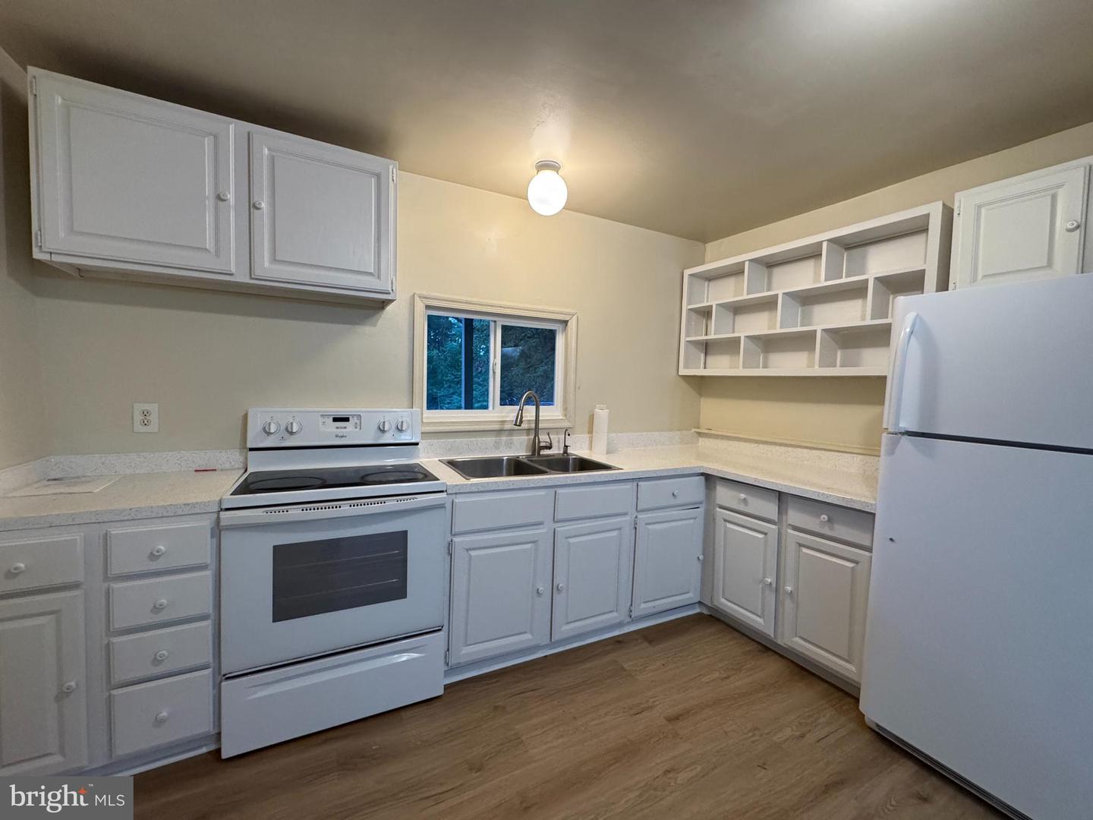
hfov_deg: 102.1
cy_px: 410
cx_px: 546
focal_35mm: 14
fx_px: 442
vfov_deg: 85.7
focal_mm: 2.22
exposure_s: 1/120
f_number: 2.2
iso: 320
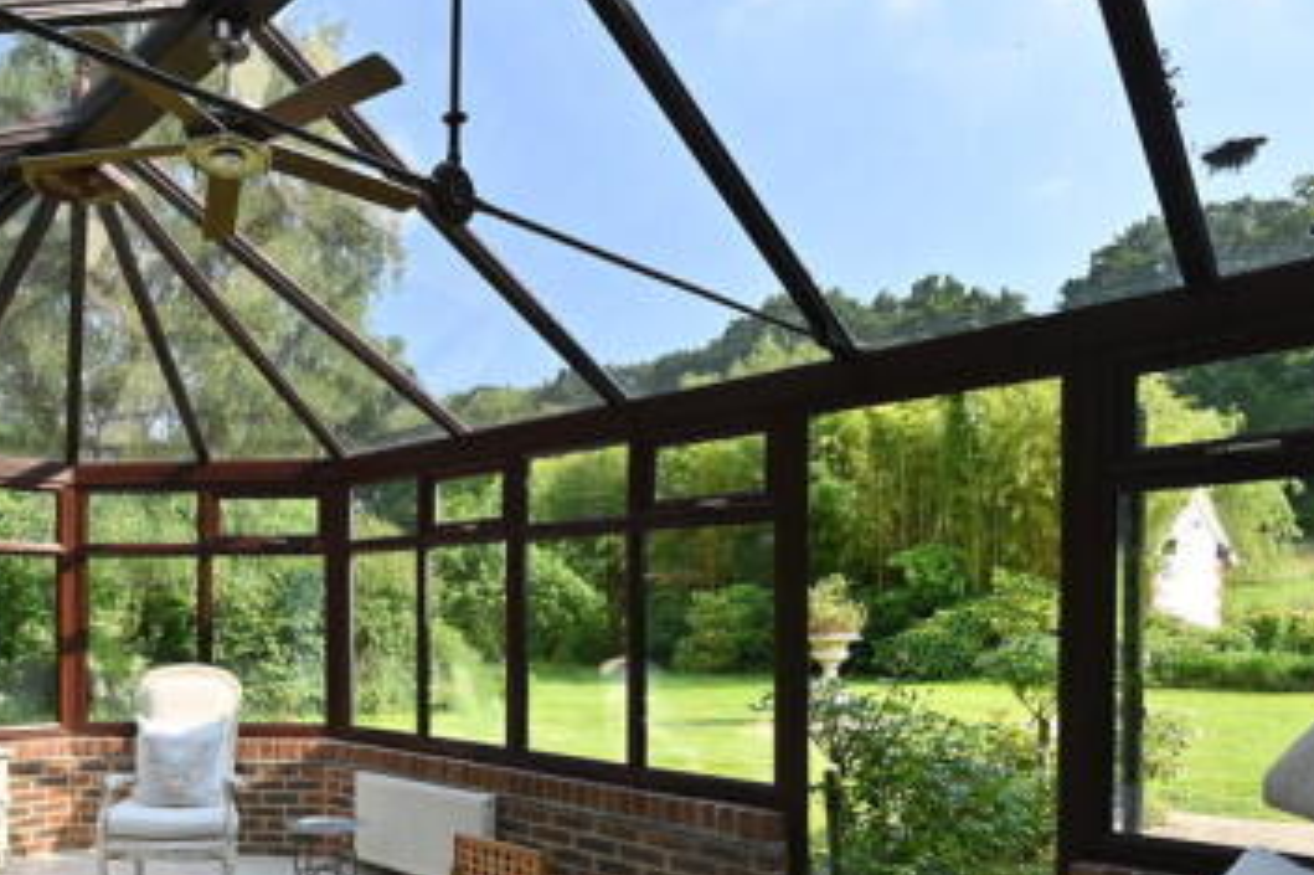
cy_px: 640
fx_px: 949
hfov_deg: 65.2
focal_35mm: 26
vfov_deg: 47.9
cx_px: 328
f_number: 9
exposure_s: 1/400
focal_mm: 14
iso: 400
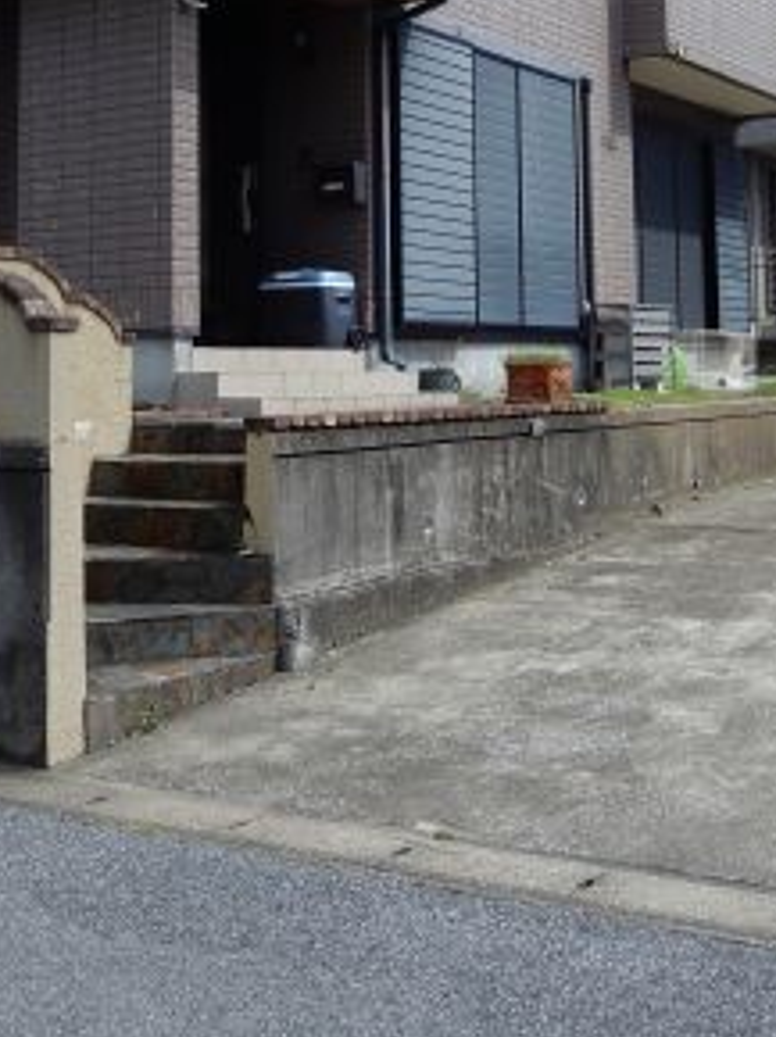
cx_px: 458
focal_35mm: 53
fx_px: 1586
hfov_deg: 27.4
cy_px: 218
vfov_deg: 35.1
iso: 80
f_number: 3.4
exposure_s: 1/640
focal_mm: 4.3
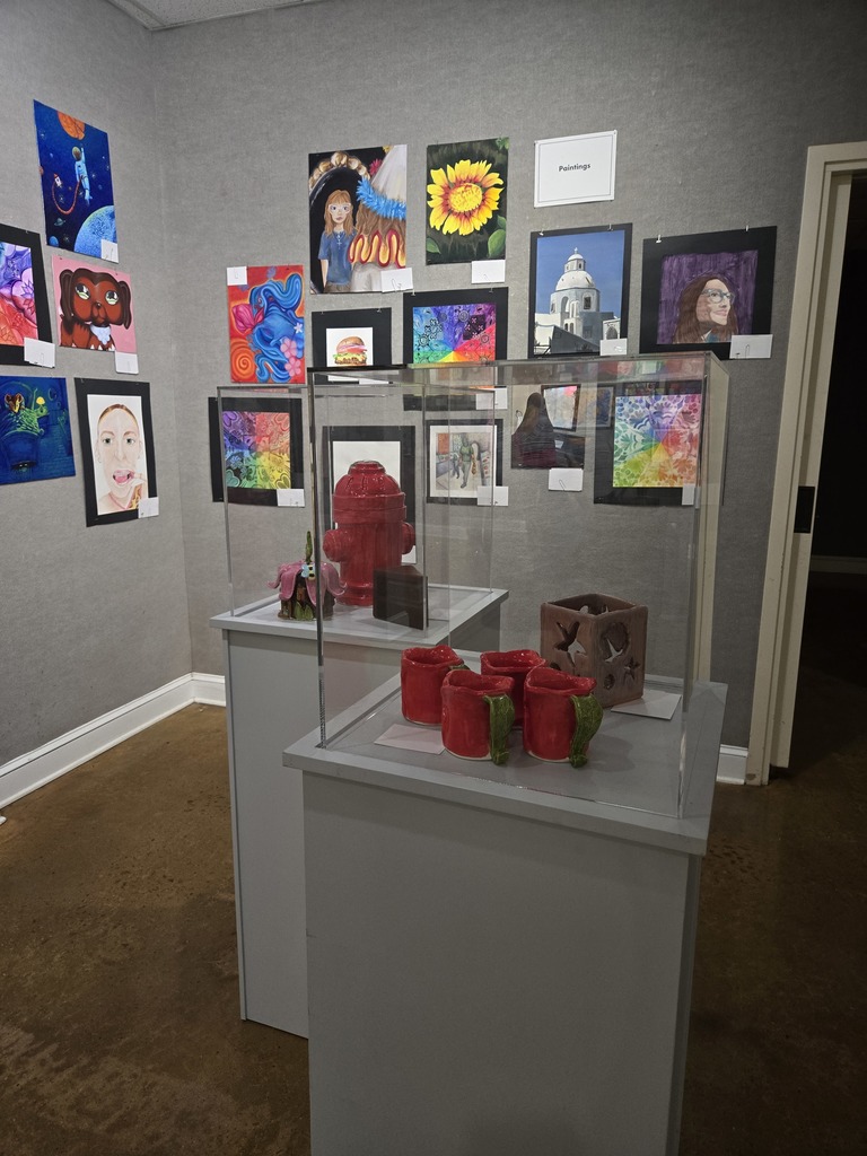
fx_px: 768
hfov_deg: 58.9
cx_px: 434
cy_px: 578
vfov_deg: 73.9
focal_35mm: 23
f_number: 1.8
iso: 320
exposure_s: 1/120
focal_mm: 5.4
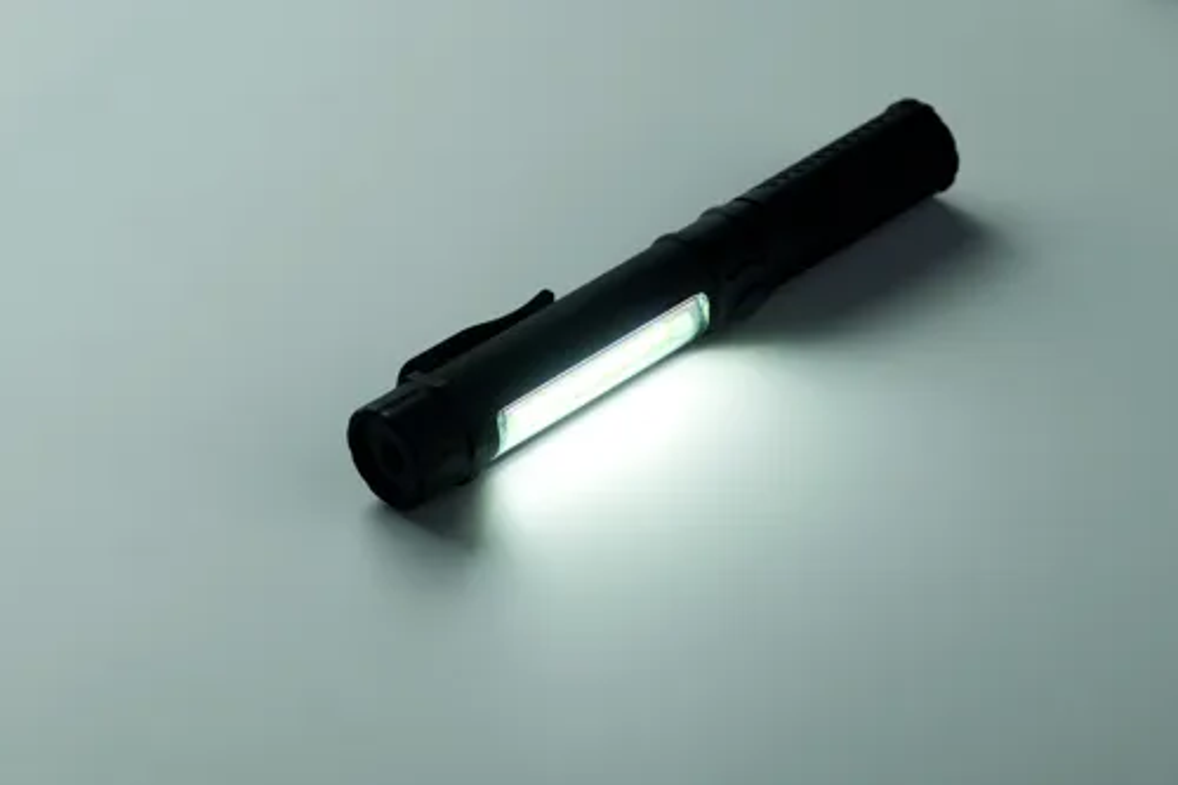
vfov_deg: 13.0
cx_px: 589
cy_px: 392
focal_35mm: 105
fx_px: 3435
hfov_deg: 19.5
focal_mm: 105
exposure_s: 1/60
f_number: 16
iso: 100
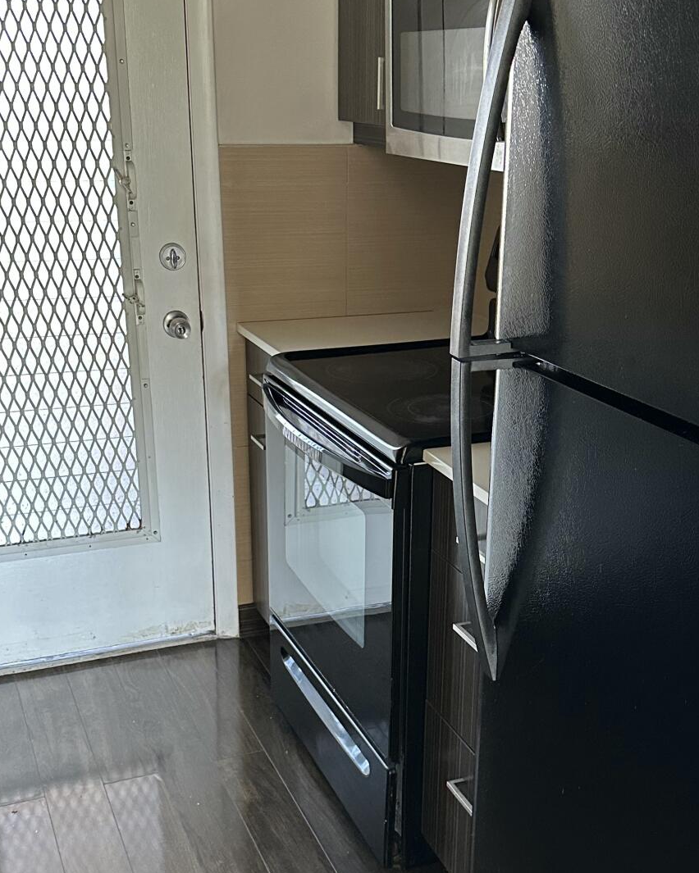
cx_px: 386
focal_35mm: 44
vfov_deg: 41.7
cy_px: 548
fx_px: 1138
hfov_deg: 34.1
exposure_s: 1/60
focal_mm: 6.86
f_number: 1.78
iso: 500
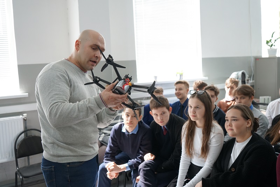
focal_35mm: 38
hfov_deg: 50.7
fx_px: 295
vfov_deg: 35.0
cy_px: 94
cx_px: 140
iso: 800
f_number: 4
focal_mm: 38
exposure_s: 1/160
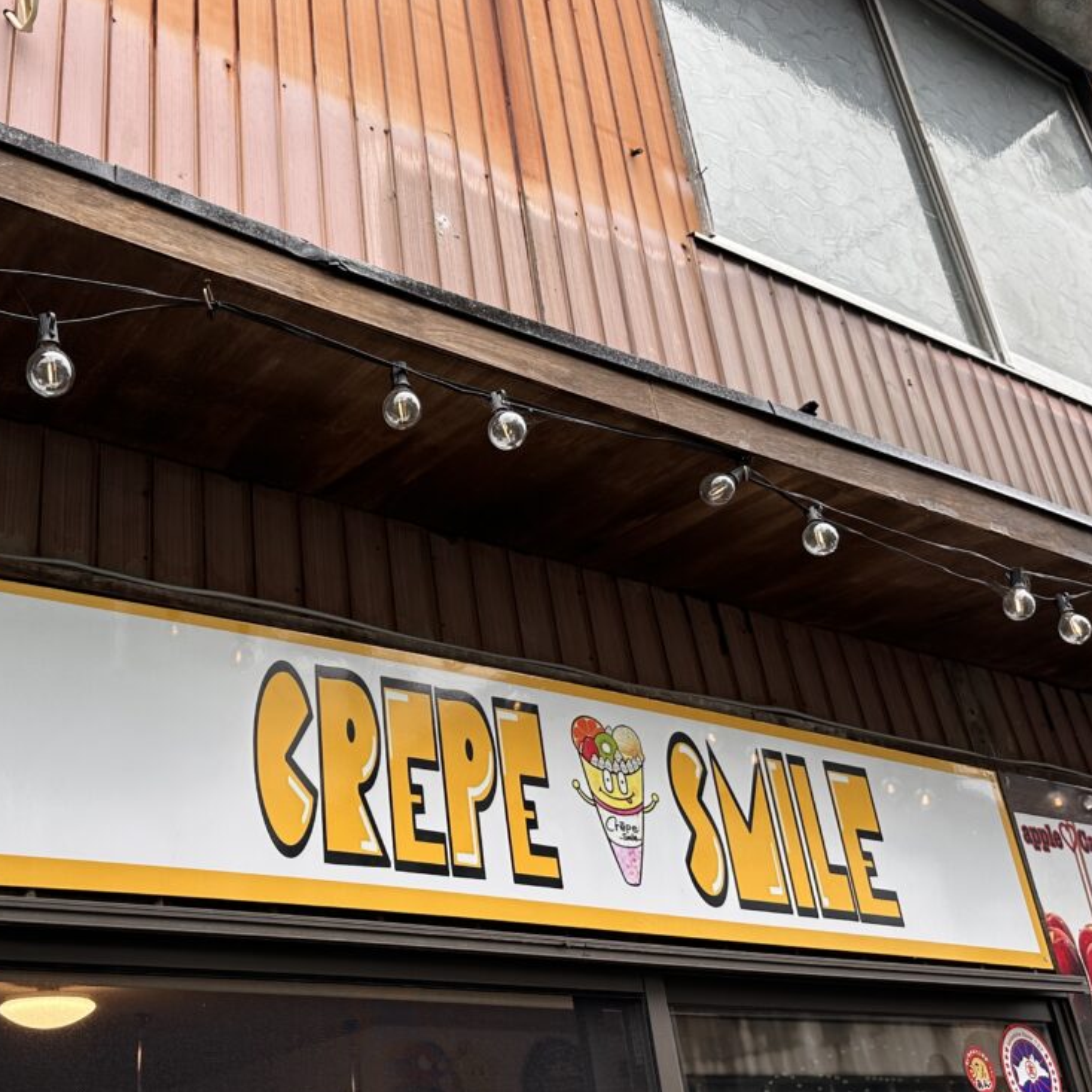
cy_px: 515
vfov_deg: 44.9
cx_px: 360
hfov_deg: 44.2
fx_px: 1321
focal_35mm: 37
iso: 80
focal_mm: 6.86
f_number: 1.78
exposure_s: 1/541
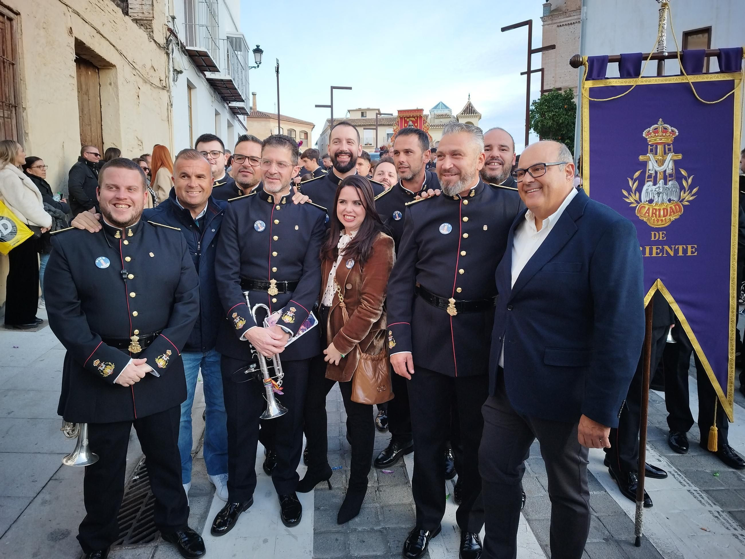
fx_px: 538
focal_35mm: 25
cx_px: 372
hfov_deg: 69.4
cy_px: 280
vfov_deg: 54.9
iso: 120
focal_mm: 5.95
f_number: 1.89
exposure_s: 1/50
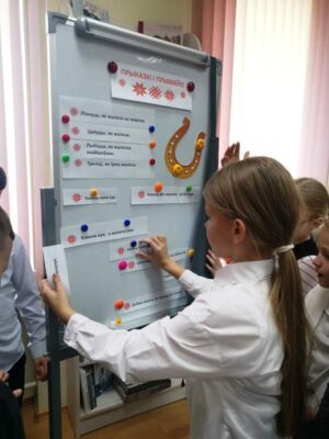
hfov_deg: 53.1
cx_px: 164
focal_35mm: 26
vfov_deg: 67.3
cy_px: 220
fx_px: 329
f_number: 1.8
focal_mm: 4.75
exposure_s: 1/100
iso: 250
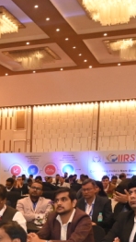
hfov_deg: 10.7
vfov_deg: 20.6
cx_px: -180
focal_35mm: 98
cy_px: 278
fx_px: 626
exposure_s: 1/160
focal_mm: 24
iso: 2500
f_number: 5.6
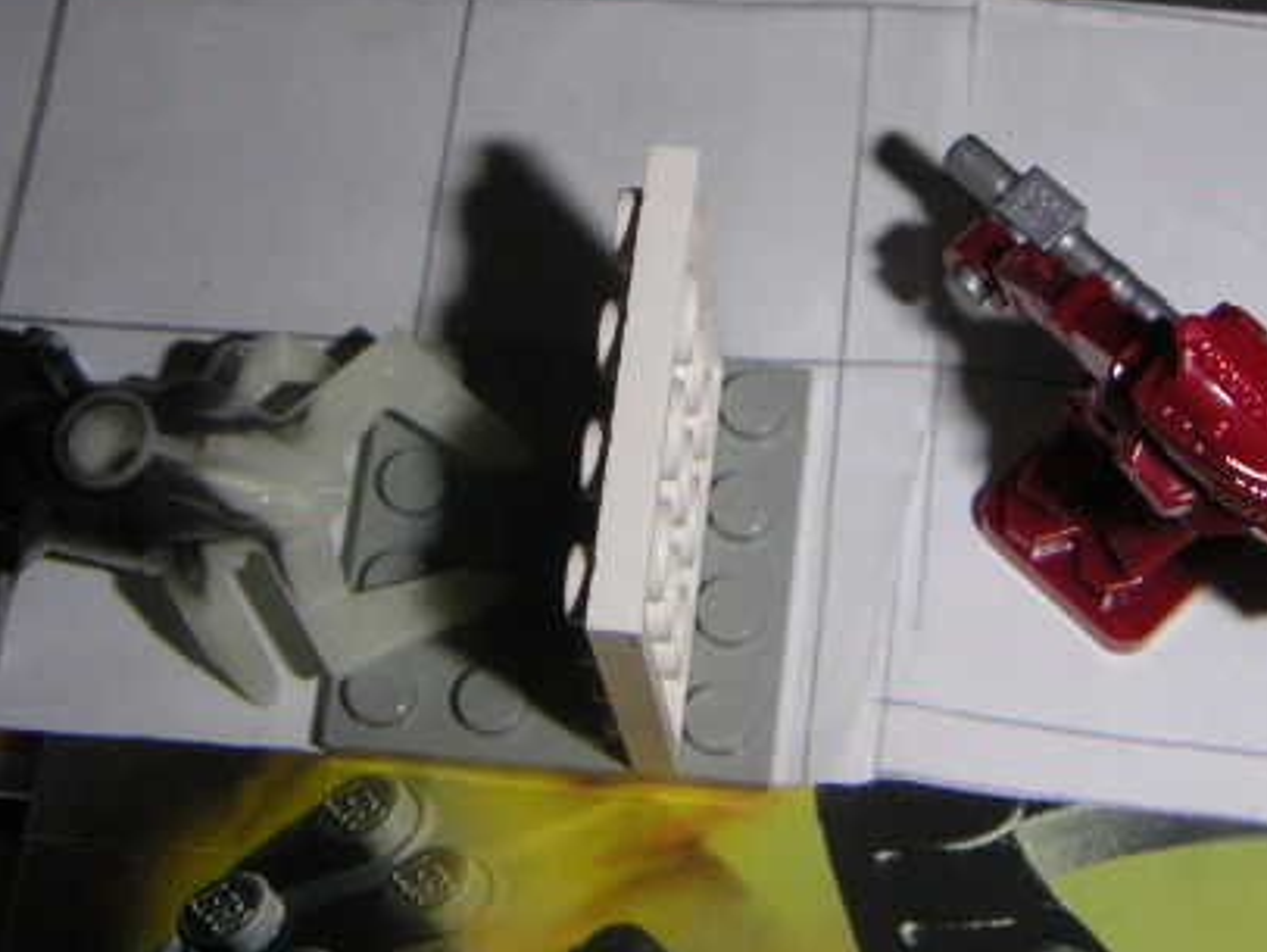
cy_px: 456
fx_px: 2307
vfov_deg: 23.3
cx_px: 743
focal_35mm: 63
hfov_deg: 30.6
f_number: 6.7
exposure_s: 1/45
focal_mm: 5.3
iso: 200
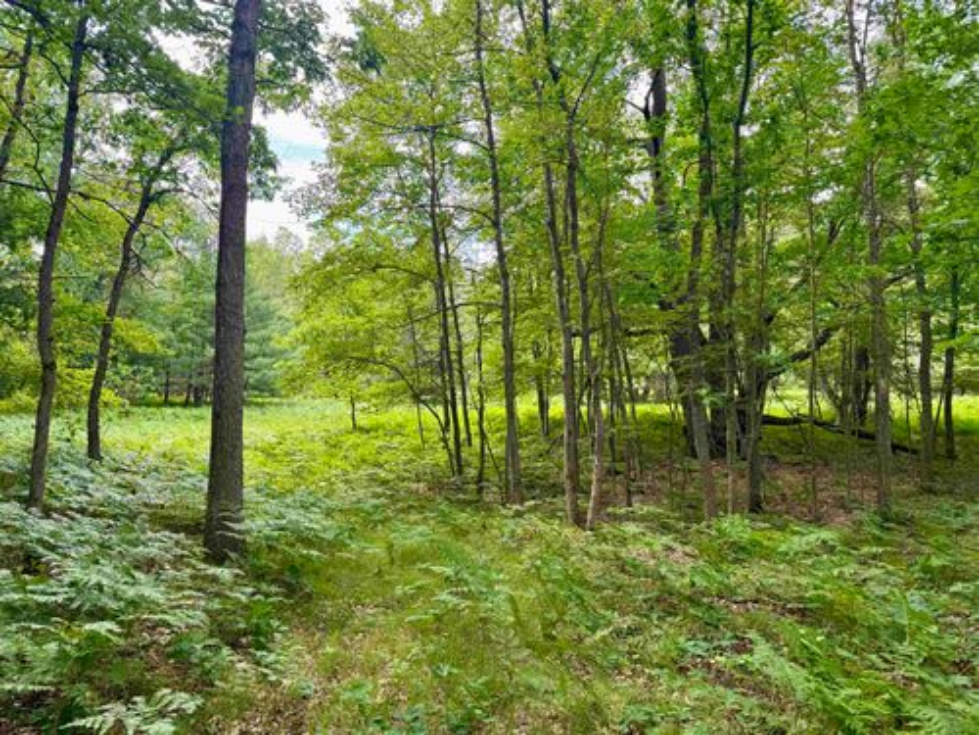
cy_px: 368
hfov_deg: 71.6
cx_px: 490
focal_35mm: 24
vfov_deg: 56.8
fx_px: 679
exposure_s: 1/311
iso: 80
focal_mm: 6.76
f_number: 1.78
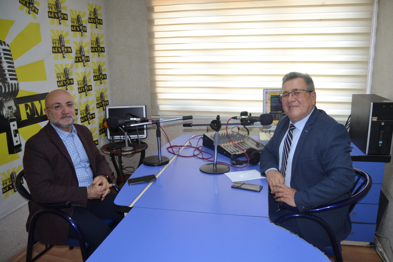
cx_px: 196
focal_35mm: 27
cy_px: 131
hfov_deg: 67.4
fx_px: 295
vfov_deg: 47.9
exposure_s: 1/60
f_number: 3.5
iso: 450
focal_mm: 18
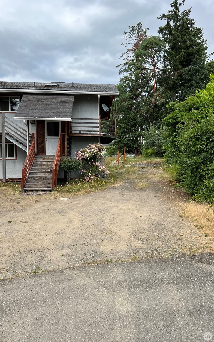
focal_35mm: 28
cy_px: 173
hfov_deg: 44.5
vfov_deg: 66.5
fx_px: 261
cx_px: 116
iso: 50
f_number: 1.5
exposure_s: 1/2353
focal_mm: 5.7
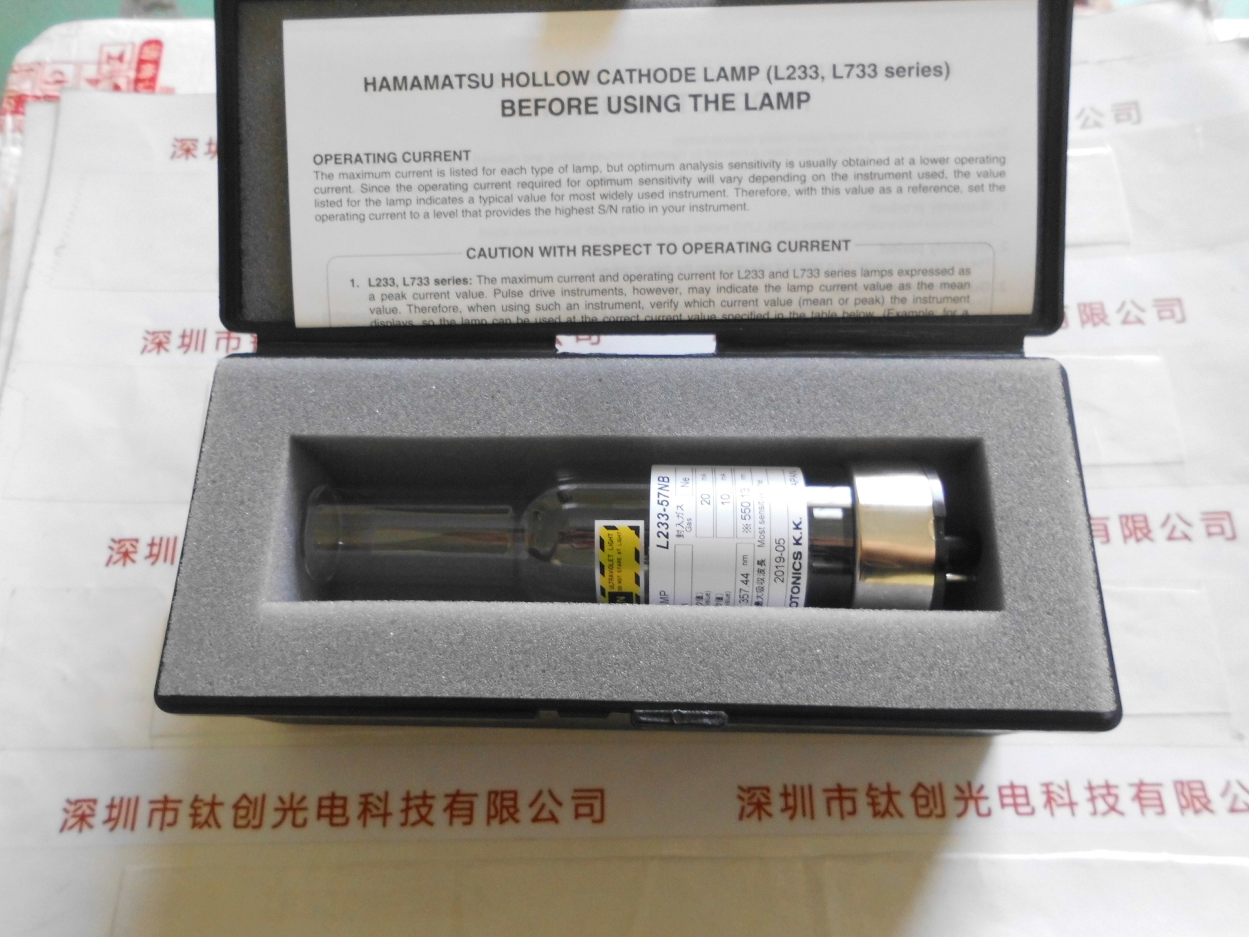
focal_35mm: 26
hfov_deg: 67.3
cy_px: 468
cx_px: 624
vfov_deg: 53.1
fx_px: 938
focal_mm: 4.6
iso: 200
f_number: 3.2
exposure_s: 1/30
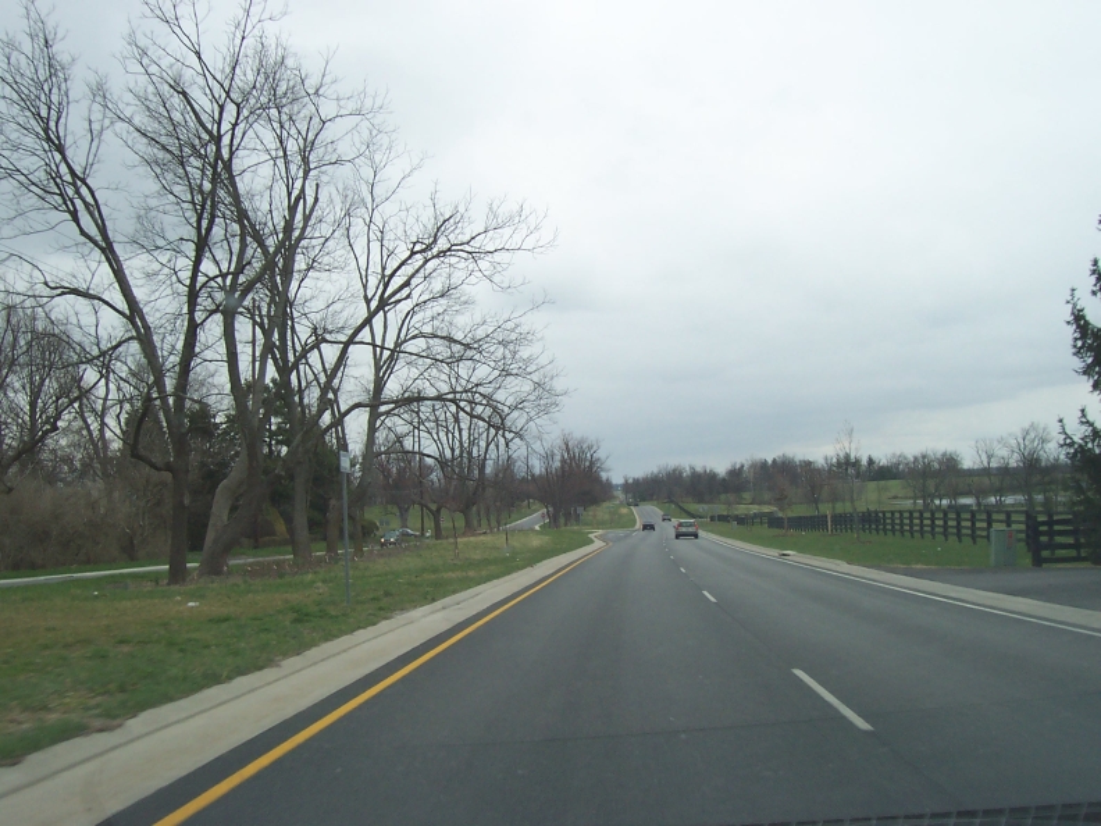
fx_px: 1177
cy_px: 413
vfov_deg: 38.7
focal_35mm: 37
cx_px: 550
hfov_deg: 50.1
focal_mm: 5.6
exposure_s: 1/250
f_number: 5.6
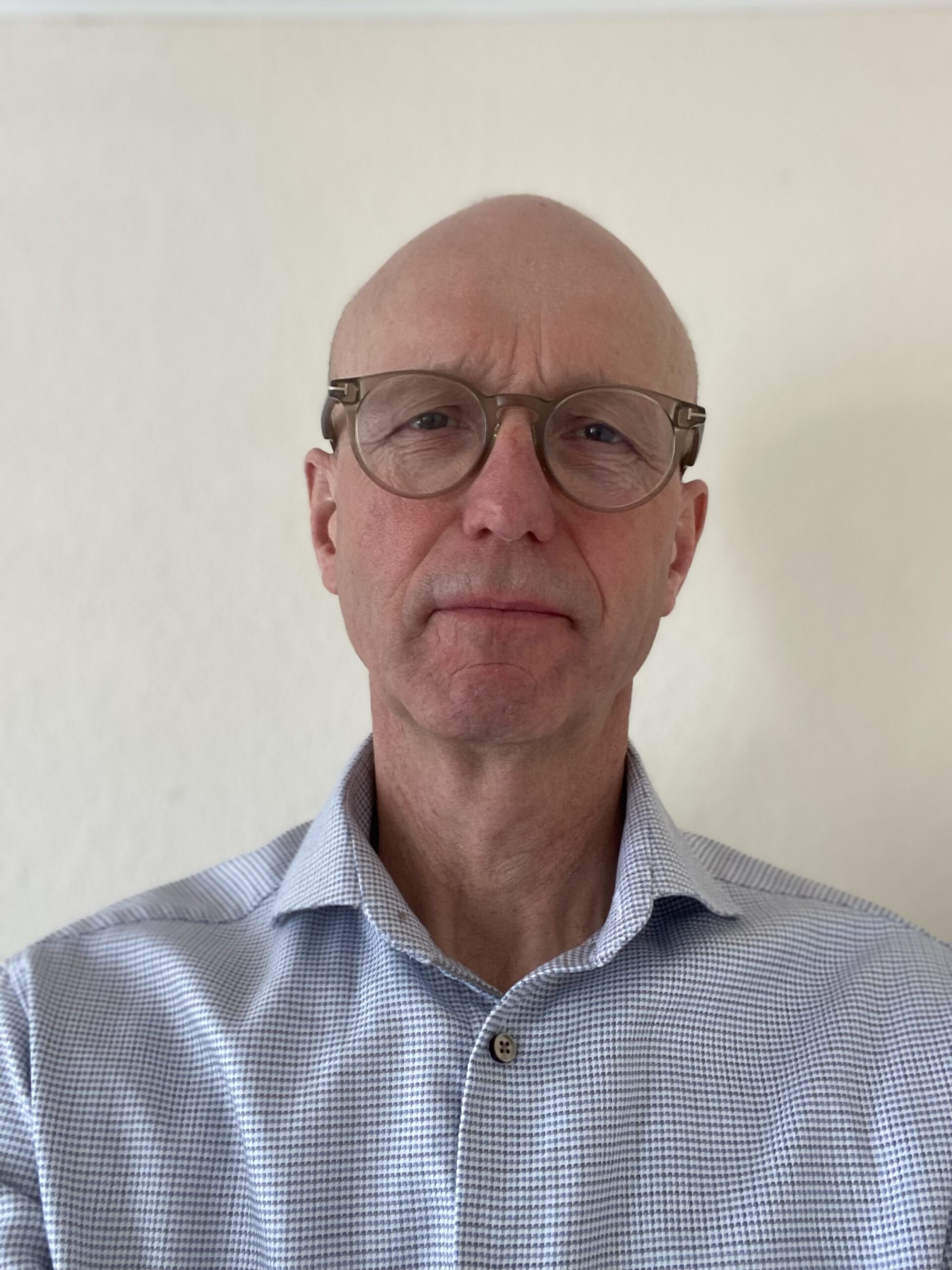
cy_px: 635
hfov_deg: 46.8
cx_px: 476
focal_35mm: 30
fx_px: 1100
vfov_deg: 60.0
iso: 100
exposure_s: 1/60
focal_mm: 2.71
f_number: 2.2
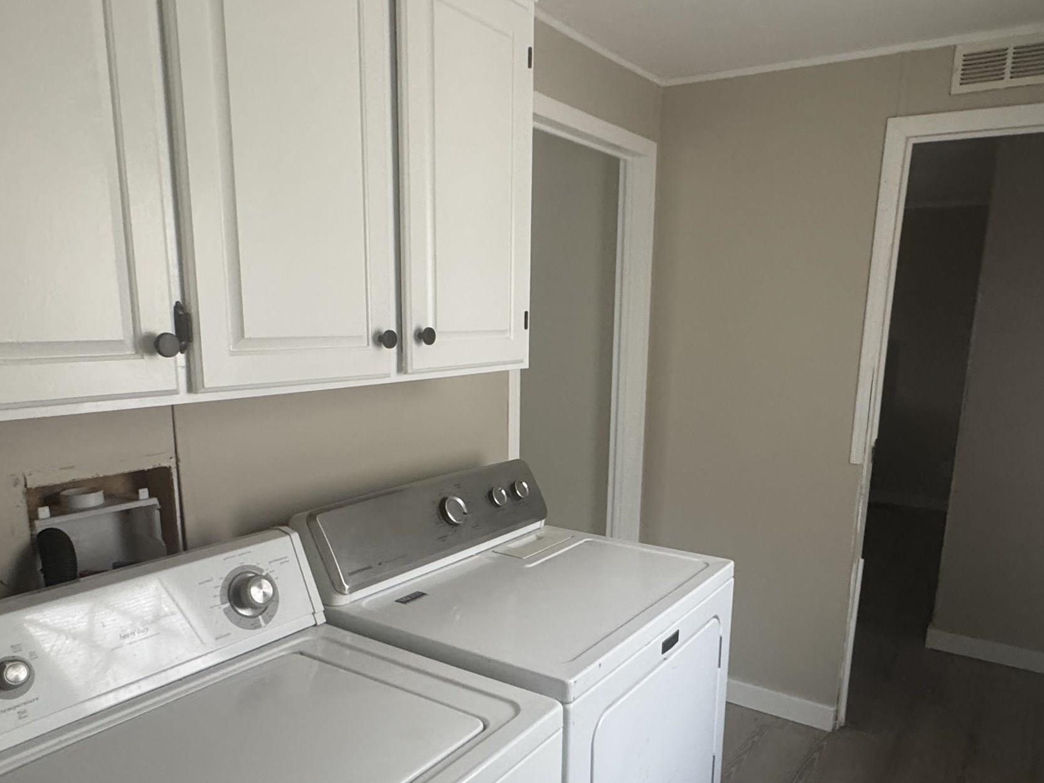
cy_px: 477
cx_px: 543
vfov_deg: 52.6
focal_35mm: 26
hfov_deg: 67.3
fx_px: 784
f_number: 2.2
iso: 320
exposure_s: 1/99
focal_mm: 2.22
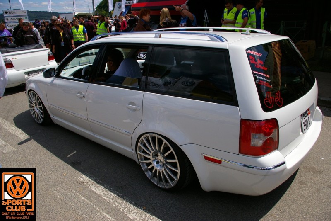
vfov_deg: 47.9
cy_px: 110
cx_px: 166
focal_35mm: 27
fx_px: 248
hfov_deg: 67.4
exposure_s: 1/250
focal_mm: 18
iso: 200
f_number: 11
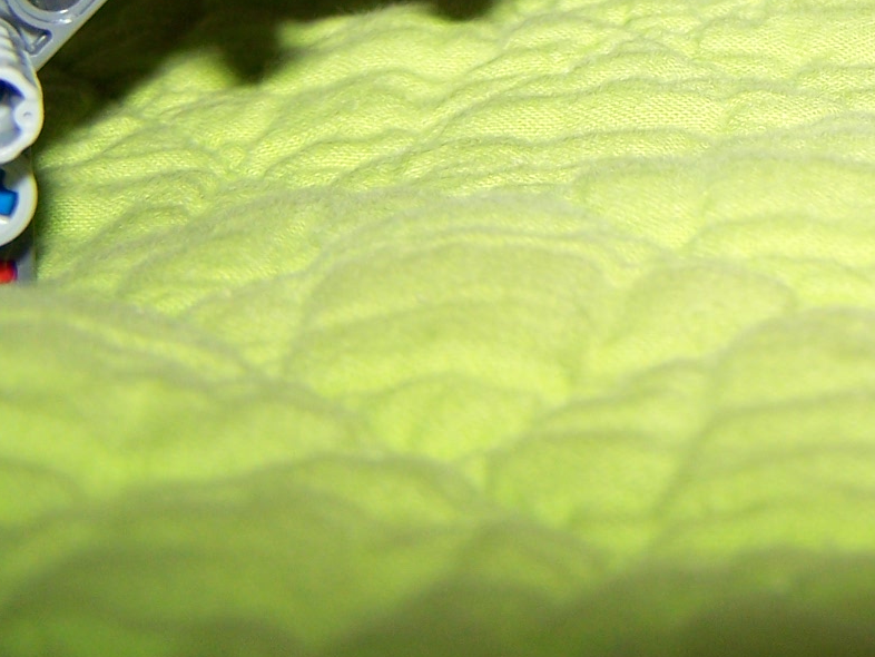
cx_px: 1053
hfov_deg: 18.7
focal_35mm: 99
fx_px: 2503
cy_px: -193
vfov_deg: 14.3
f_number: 2.8
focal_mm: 6.3
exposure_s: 1/60
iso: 80
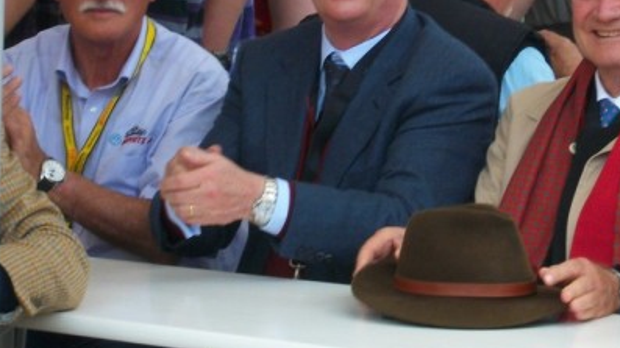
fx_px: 3681
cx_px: 475
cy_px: 140
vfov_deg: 5.4
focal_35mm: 224
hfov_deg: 9.6
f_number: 5.3
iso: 122
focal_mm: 17.1
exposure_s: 1/125
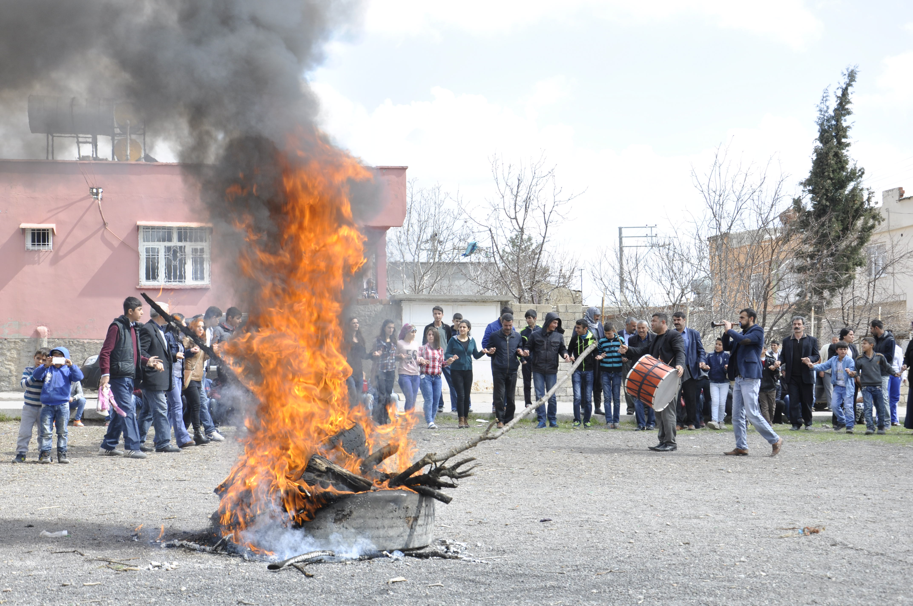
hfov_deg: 41.2
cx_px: 456
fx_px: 1216
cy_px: 303
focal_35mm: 48
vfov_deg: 28.0
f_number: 8
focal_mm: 32
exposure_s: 1/160
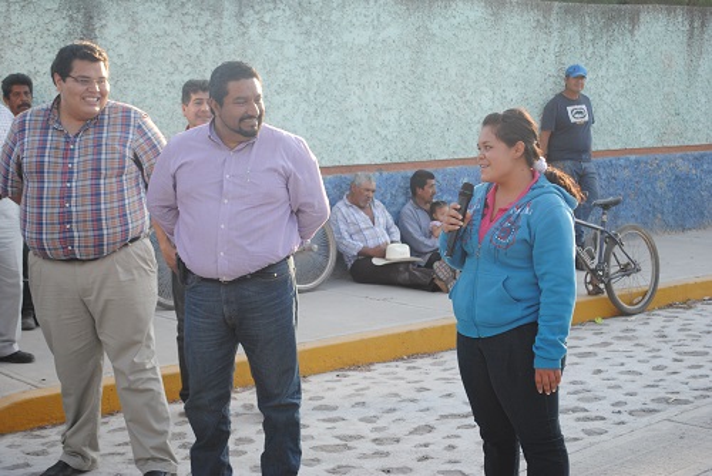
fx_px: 1306
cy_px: 238
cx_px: 356
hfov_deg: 30.5
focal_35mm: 66
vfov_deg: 20.6
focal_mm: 44
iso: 200
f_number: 5.6
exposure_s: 1/125
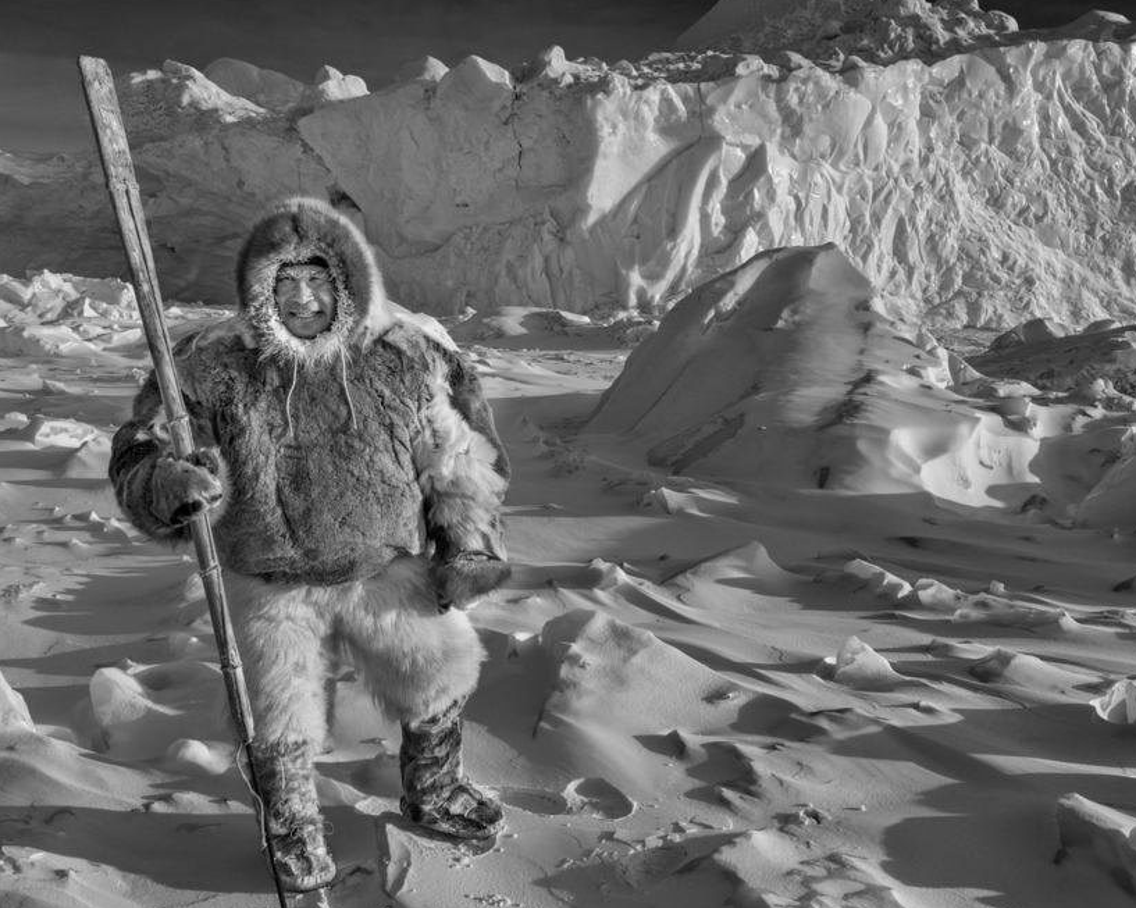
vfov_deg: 47.1
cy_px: 467
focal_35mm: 31
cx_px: 713
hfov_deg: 56.5
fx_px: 1042
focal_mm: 24
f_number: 9
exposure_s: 1/1000
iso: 200
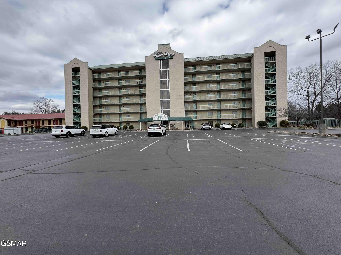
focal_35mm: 14
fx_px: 138
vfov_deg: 85.7
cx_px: 170
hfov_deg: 102.1
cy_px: 128
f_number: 2.2
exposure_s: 1/522
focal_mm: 2.22
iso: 40
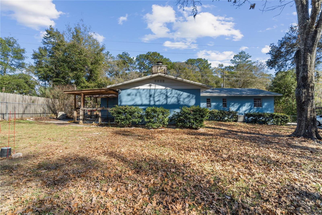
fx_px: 134
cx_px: 161
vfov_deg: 77.3
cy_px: 108
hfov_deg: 100.4
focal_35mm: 15
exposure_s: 1/50
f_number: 8
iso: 100
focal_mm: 10
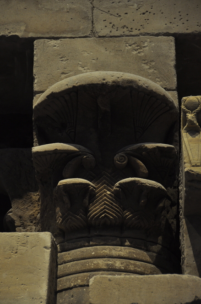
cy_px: 152
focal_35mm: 135
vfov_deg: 15.2
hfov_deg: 10.1
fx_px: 1135
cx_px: 100
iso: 640
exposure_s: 1/30
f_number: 5.3
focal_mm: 90
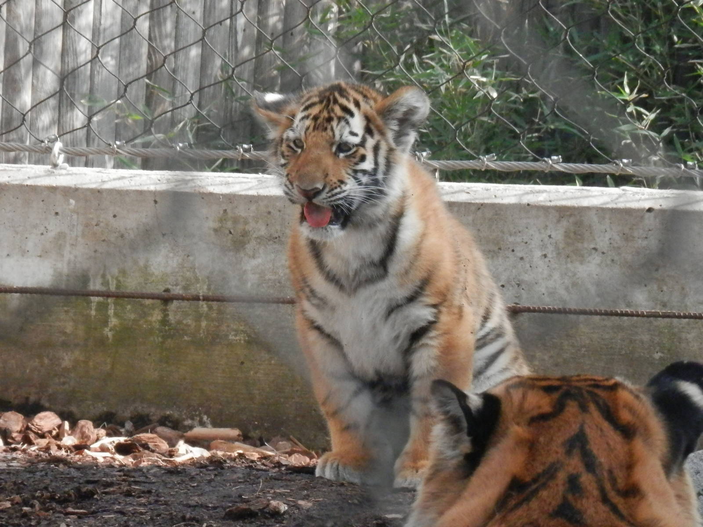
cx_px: 352
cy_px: 264
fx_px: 10154
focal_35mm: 500
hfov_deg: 4.0
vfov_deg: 3.0
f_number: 6.9
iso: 800
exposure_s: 1/500
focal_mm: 90
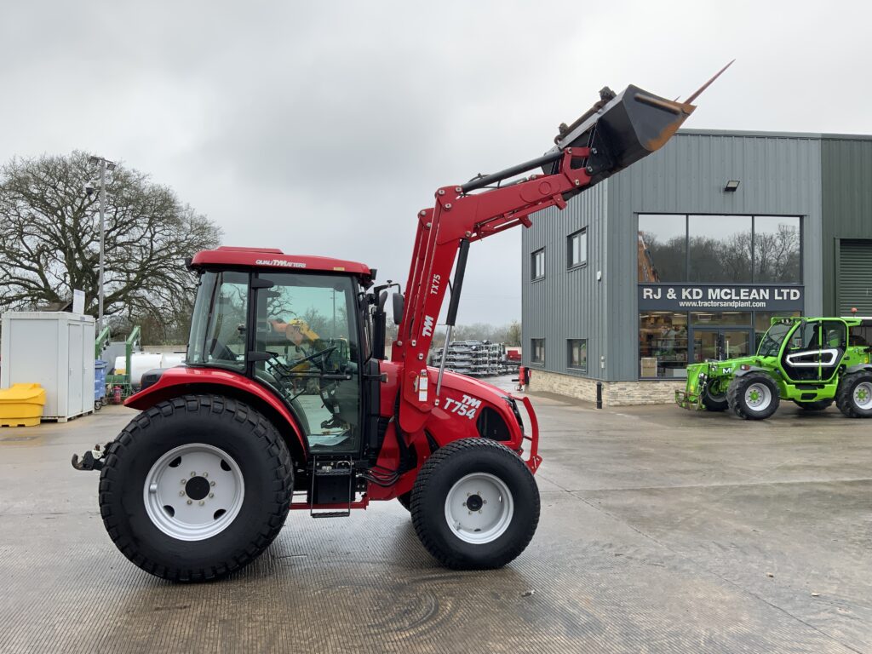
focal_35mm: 29
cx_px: 436
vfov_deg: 48.2
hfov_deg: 61.7
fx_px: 731
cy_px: 327
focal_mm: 3
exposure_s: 1/218
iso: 16
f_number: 1.8
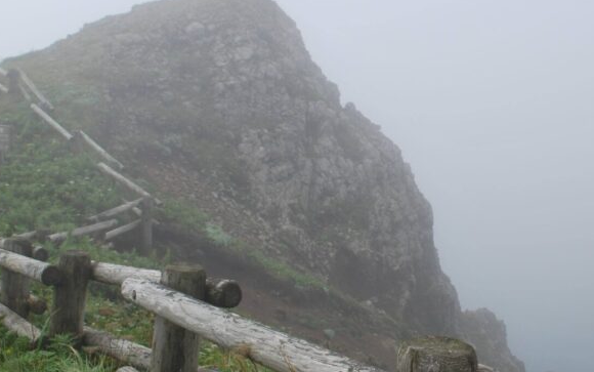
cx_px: 411
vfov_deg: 23.9
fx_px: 875
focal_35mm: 54
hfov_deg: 37.0
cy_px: 116
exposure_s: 1/320
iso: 100
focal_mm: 20
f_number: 9
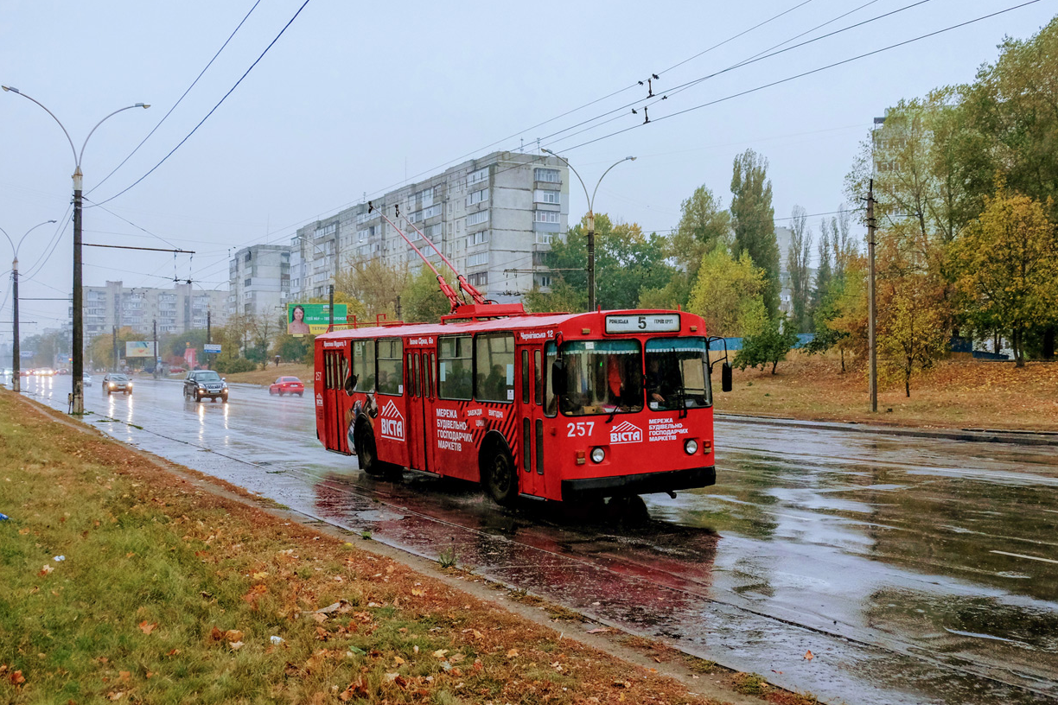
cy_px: 353
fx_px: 1029
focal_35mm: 35
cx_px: 515
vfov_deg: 37.9
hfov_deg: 54.4
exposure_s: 1/320
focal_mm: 22.4
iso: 2000
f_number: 4
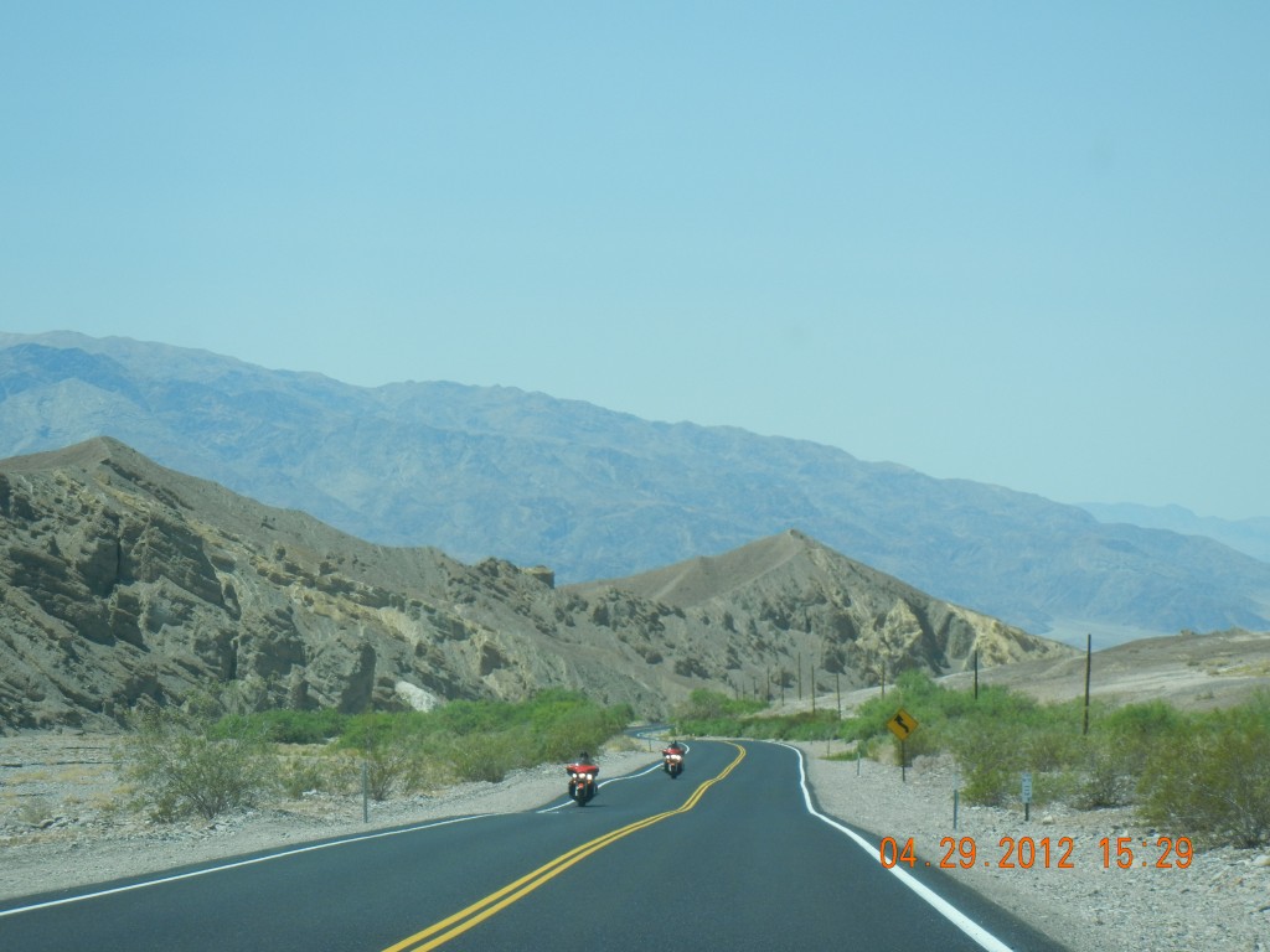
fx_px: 3742
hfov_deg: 19.3
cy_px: 476
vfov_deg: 14.5
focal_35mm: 102
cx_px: 635
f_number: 4.5
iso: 160
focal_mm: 18.3
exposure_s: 1/812
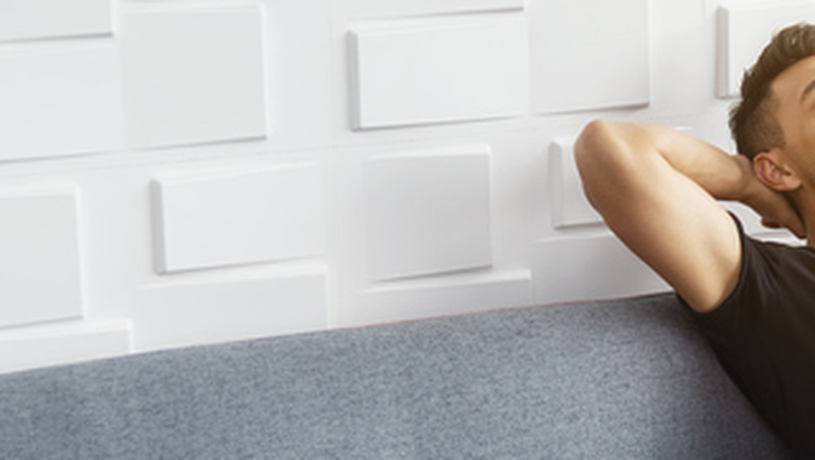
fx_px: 2249
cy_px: 166
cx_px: 693
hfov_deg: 20.2
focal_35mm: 104
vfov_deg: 11.7
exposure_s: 1/100
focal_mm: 44
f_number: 4
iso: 200
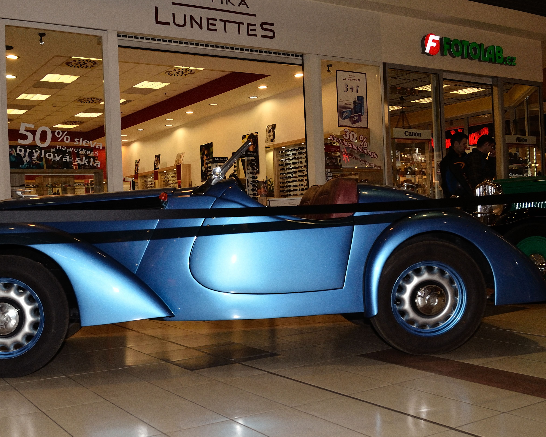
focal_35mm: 40
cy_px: 216
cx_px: 221
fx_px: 639
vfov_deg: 37.7
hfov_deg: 46.0
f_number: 7.1
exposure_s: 1/100
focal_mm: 23
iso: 400
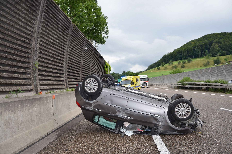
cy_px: 77
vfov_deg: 47.7
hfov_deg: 67.5
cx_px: 116
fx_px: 174
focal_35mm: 27
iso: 200
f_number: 3.5
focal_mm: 18
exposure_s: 1/200
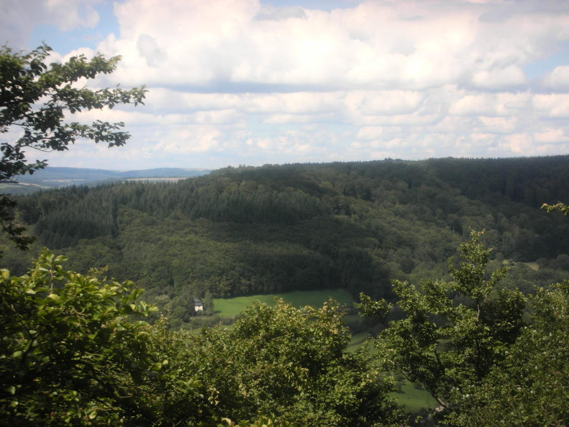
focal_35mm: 73
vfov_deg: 20.2
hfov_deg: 26.7
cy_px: 214
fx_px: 1200
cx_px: 284
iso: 50
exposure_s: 1/303
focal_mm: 12.2
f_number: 4.4
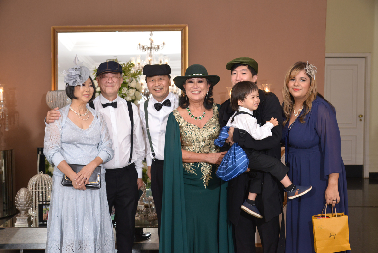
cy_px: 126
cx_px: 189
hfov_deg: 38.2
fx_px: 546
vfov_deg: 26.0
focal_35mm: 52
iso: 1600
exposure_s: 1/160
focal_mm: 52
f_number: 6.3
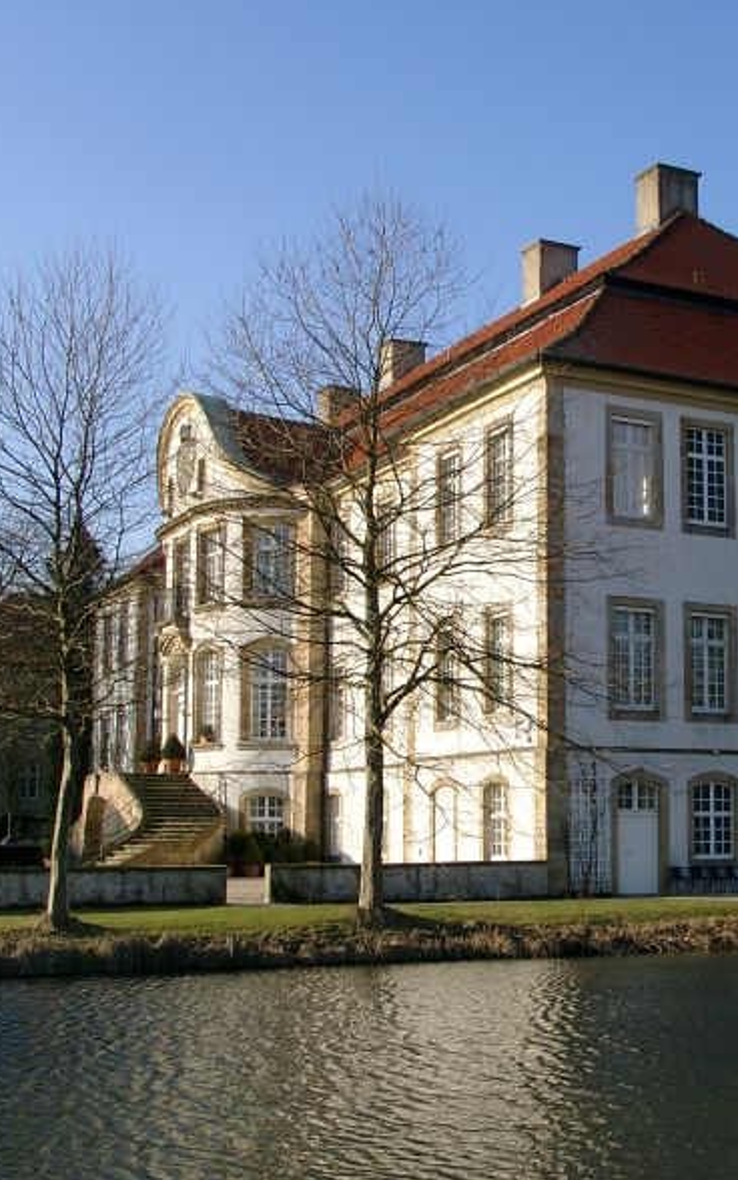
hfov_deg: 26.0
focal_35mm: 49
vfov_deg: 41.0
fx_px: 1575
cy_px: 596
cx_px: 564
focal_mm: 7.13
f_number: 4
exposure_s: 1/544
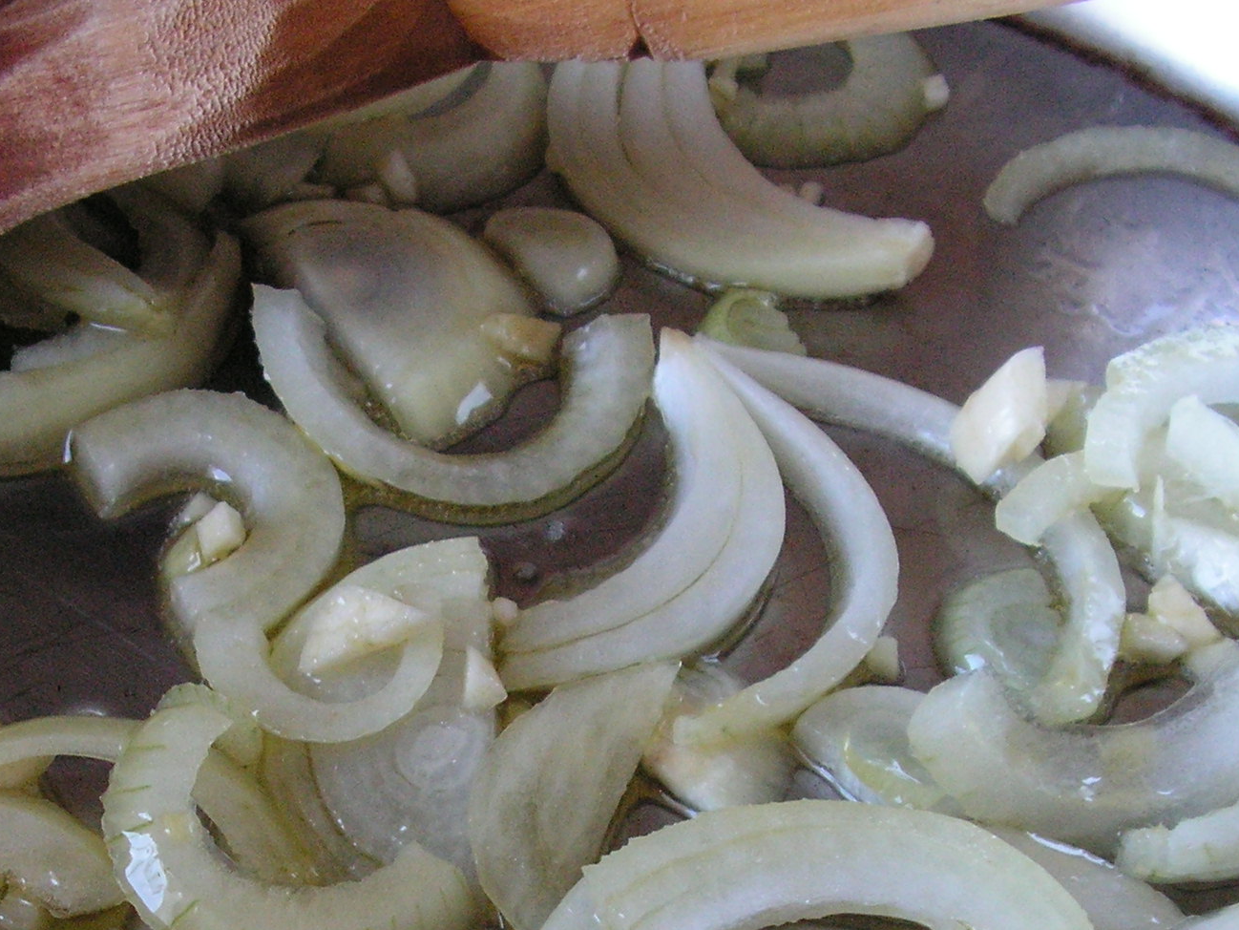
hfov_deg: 27.3
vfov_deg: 20.3
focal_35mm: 71
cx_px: 470
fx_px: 2542
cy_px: 863
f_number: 3.2
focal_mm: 6
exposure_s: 1/50
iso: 160
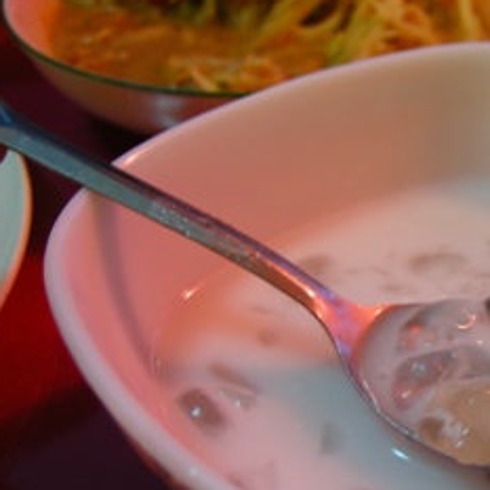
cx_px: 486
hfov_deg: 25.2
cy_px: 306
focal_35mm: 65
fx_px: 1041
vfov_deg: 26.4
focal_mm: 7.5
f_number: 2.7
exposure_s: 1/4
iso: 64
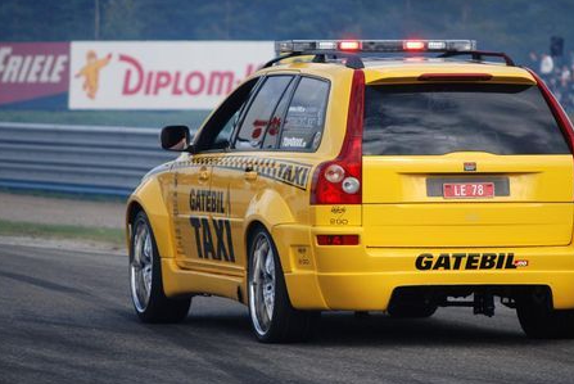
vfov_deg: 4.4
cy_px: 140
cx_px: 342
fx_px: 4975
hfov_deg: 6.6
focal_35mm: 312
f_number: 5.3
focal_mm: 145
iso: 200
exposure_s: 1/800
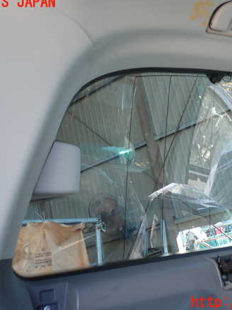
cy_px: 153
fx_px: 367
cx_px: 139
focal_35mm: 41
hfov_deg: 35.0
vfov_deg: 45.8
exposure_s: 1/60
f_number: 2.3
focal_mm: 5.4
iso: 125
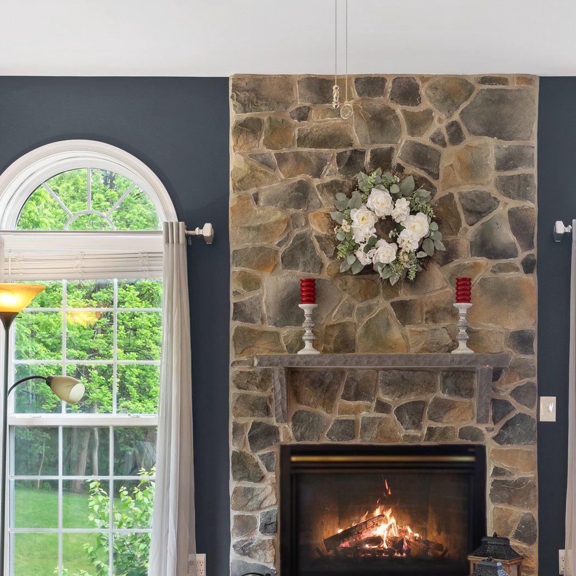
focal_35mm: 50
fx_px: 941
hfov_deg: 33.7
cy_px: 374
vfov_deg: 33.8
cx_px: 382
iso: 640
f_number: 8
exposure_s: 1/1.67
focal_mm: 20
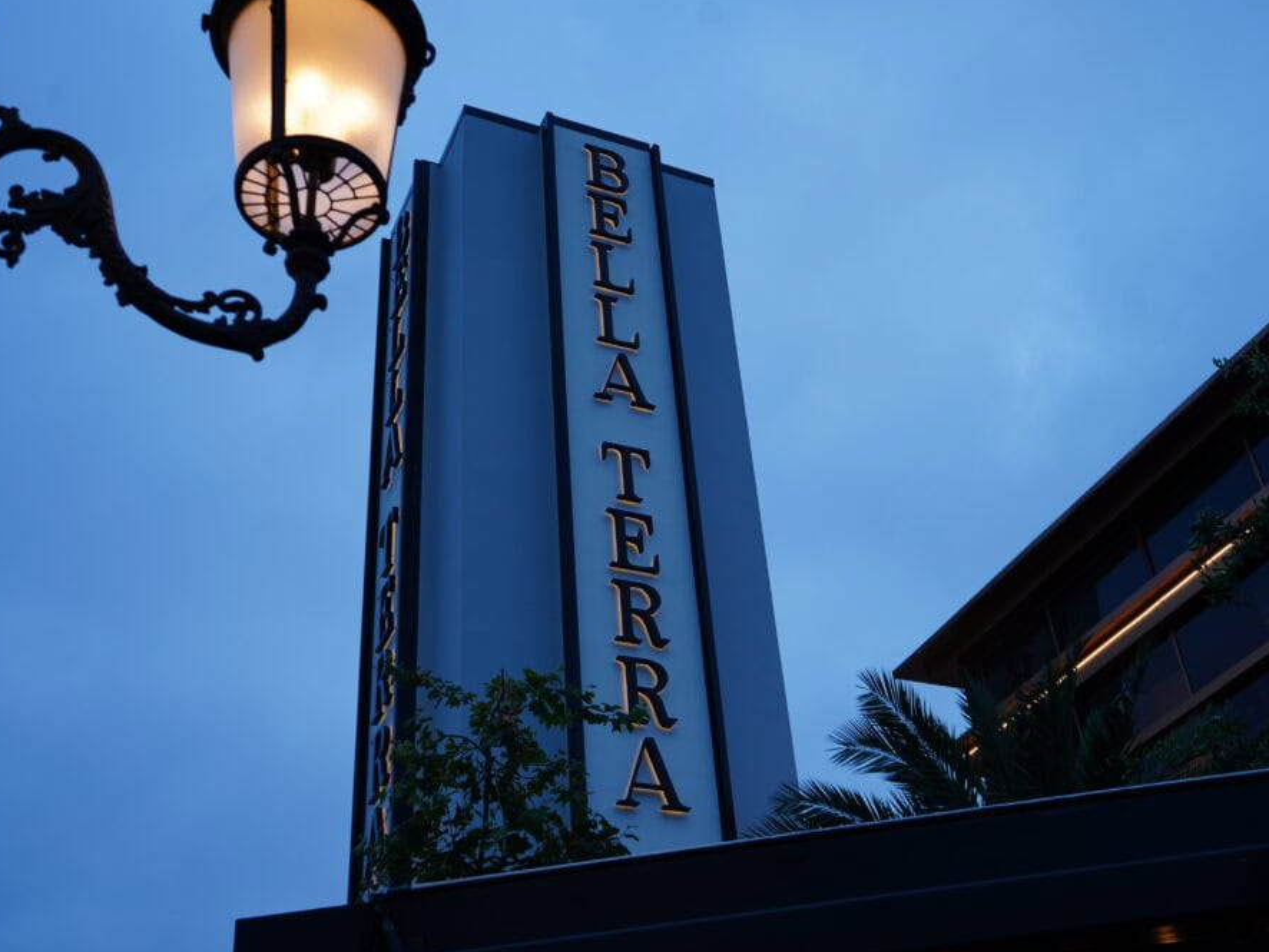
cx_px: 696
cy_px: 482
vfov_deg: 36.0
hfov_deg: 46.7
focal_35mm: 40
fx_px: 1467
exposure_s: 1/50
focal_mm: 36
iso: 100
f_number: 4.5
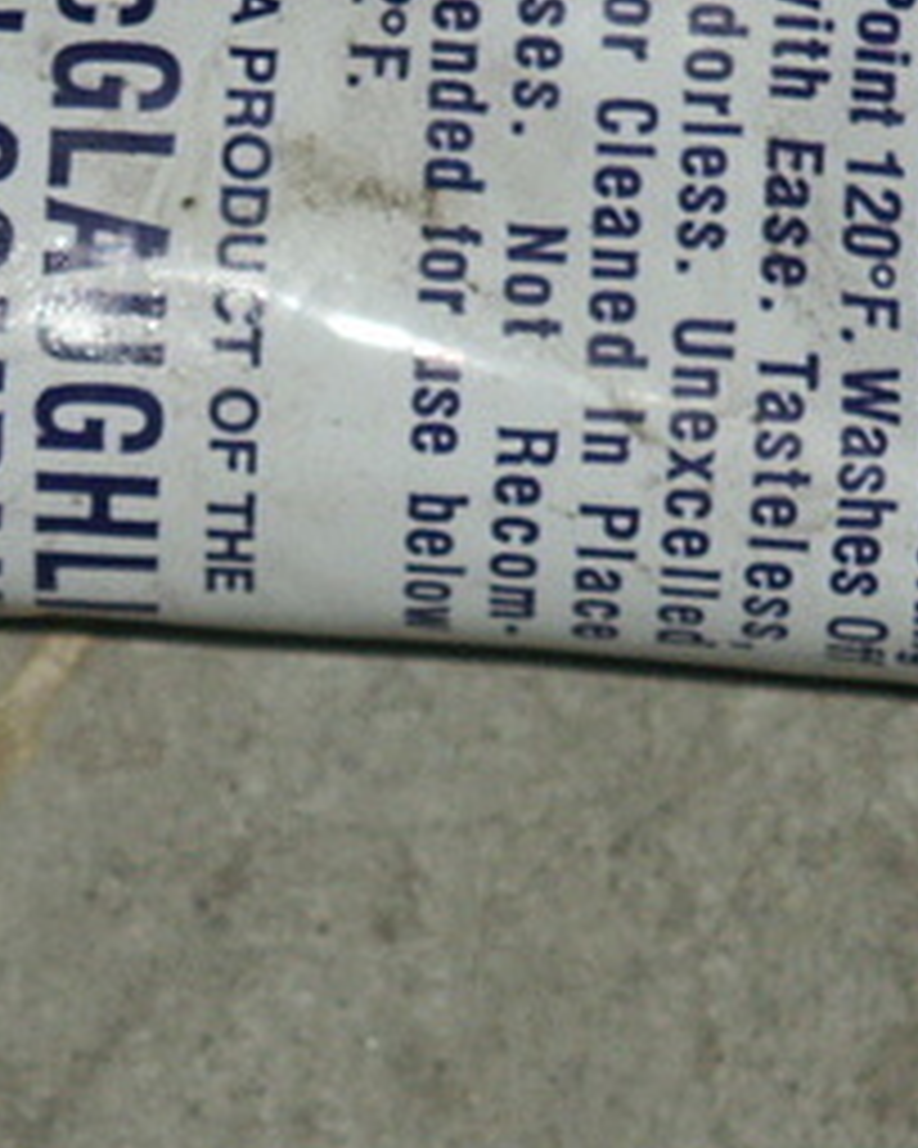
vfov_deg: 3.5
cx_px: 418
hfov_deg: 2.8
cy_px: 540
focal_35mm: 549
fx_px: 18645
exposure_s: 1/180
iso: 100
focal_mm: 45.44
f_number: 3.5
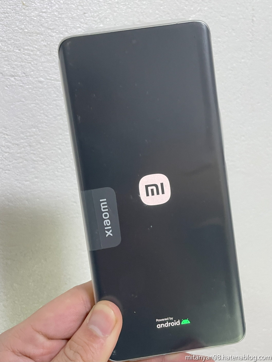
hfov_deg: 44.2
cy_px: 181
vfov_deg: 56.8
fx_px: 335
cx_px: 136
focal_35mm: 32
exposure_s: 1/50
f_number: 1.6
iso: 200
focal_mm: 4.2
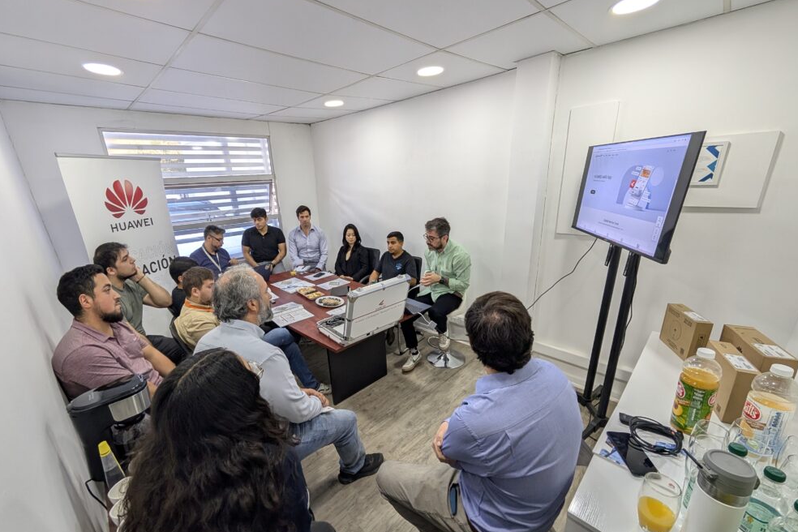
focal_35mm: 13
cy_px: 279
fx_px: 288
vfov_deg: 85.4
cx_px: 386
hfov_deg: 108.3
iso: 132
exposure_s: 1/74.2
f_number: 1.7
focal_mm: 2.02
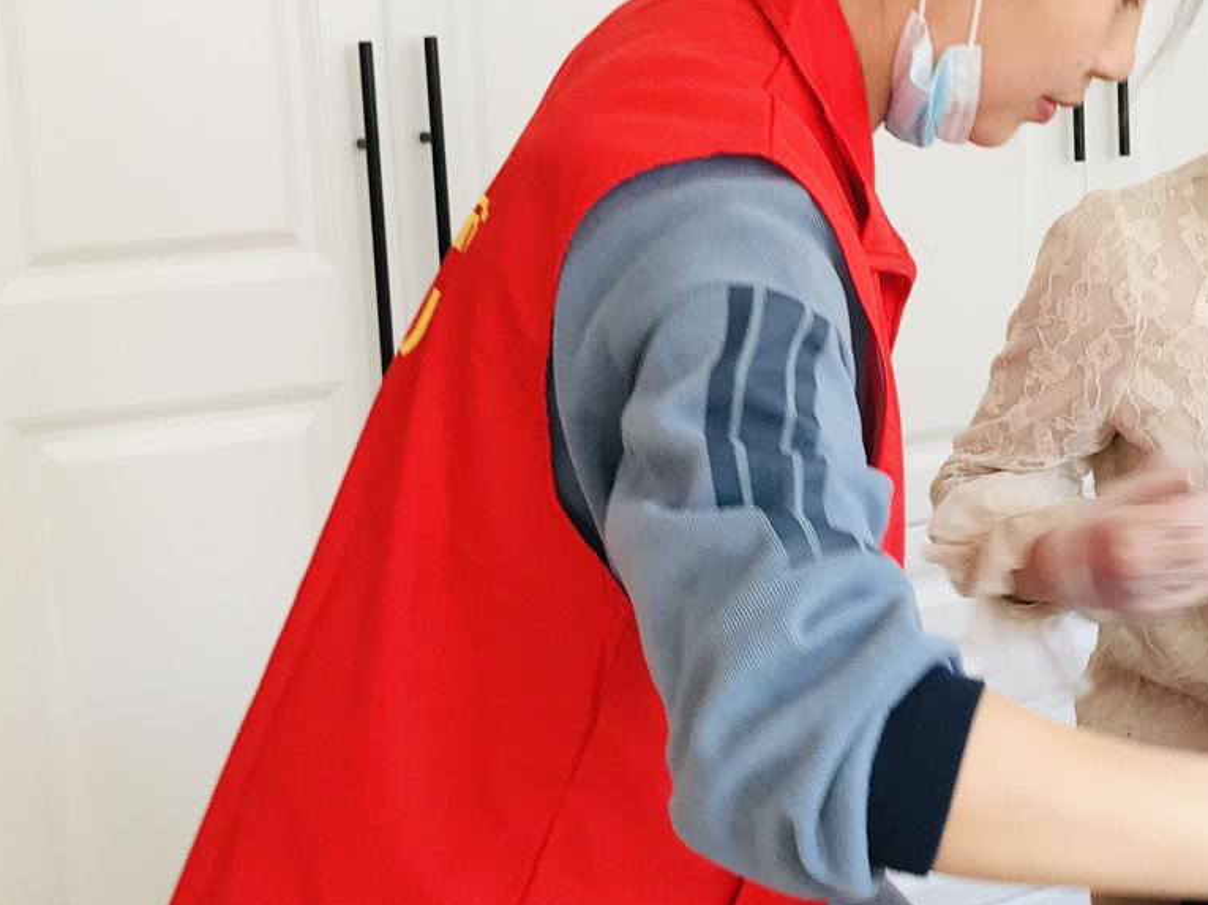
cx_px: 1026
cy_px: 417
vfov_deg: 19.6
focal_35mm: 75
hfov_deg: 25.4
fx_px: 2616
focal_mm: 3.99
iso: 32
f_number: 1.8
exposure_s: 1/50
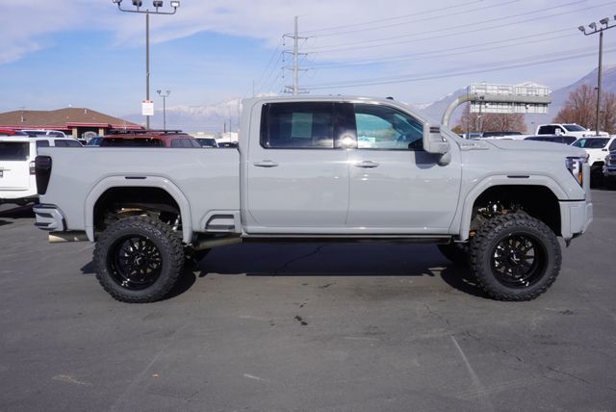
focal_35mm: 34
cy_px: 206
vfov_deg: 38.4
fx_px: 591
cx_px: 308
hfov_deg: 55.1
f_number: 10
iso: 100
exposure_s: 1/200
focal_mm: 23
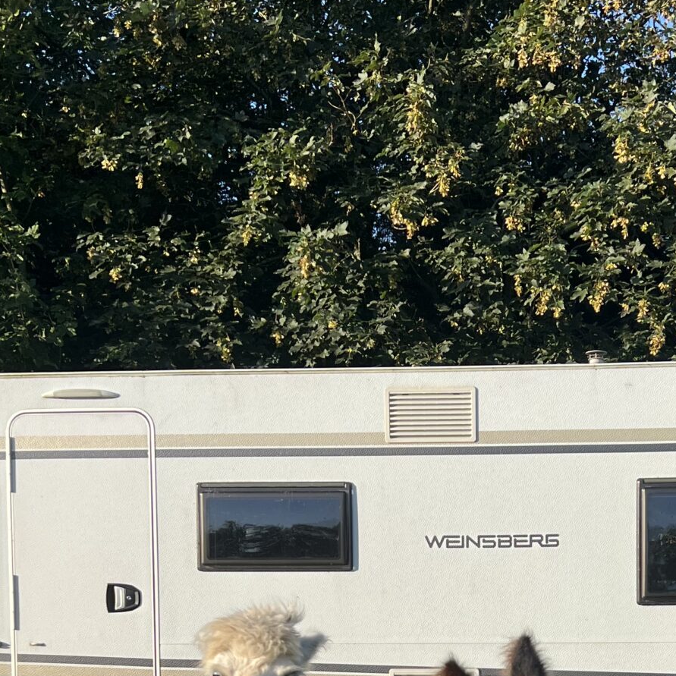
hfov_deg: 25.5
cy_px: 711
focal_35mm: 66
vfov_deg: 24.6
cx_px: 570
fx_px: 1458
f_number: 1.5
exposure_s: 1/2353
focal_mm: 5.7
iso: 50
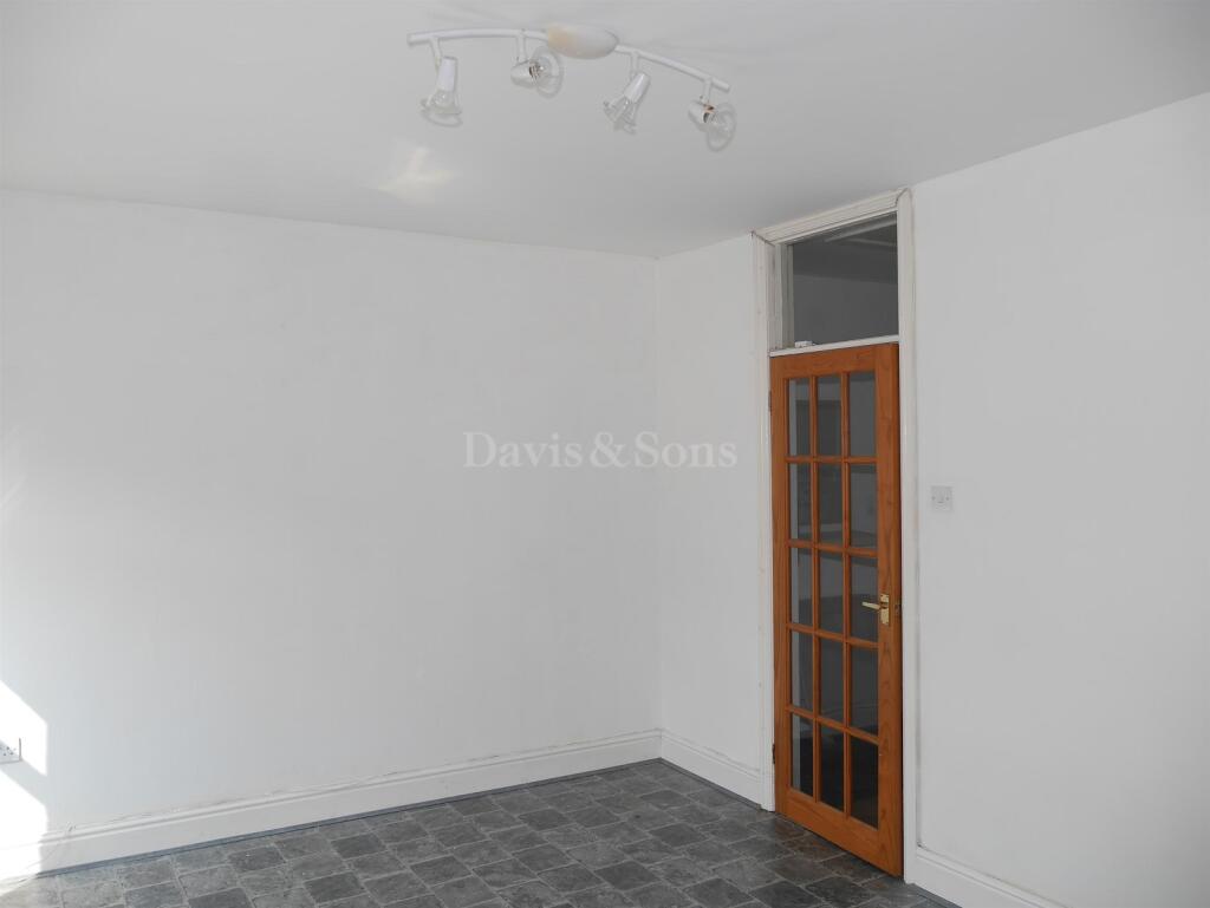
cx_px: 605
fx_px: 979
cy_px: 454
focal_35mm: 28
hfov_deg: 63.4
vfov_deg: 49.8
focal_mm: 14
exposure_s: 1/200
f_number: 5
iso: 200
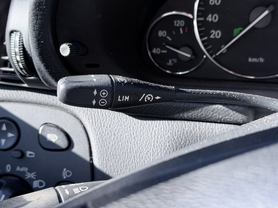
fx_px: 385
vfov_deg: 30.3
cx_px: 139
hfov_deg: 39.7
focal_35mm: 48
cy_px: 104
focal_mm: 6.76
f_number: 1.78
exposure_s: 1/204
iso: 64
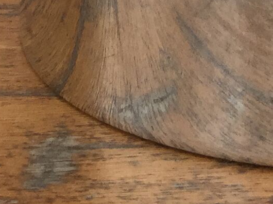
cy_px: -402
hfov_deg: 10.3
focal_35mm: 191
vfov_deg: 7.0
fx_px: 1506
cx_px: 257
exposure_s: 1/100
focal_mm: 3.3
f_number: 2.4
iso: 50
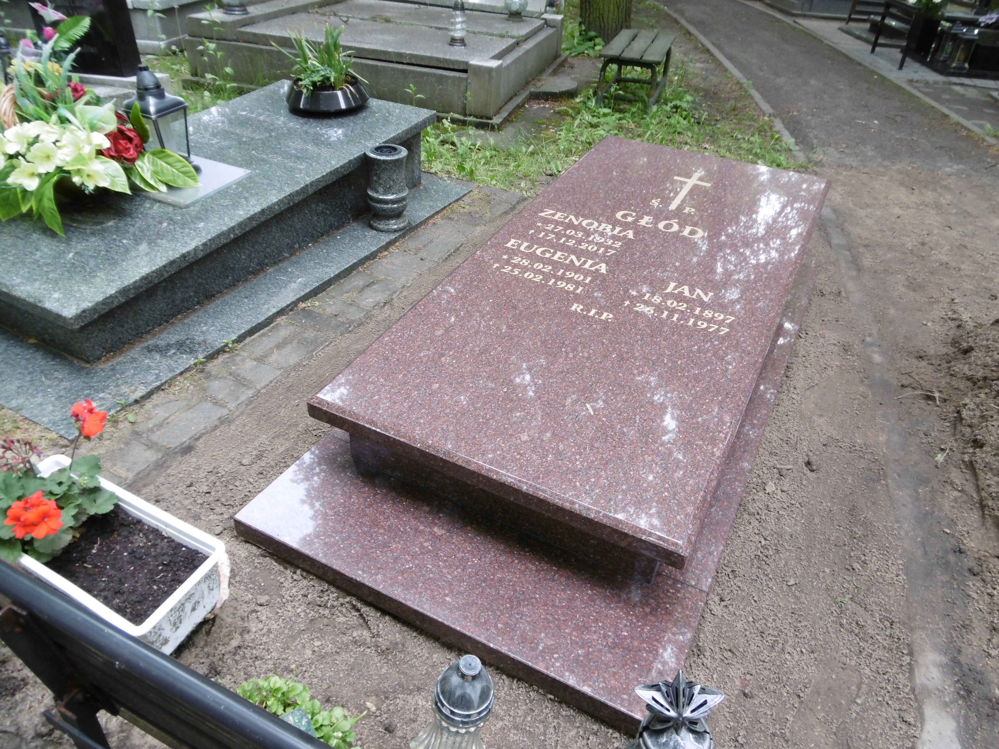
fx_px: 693
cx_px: 500
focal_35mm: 24
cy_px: 374
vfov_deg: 56.8
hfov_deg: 71.6
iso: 100
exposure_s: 1/100
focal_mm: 4.3
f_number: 3.1
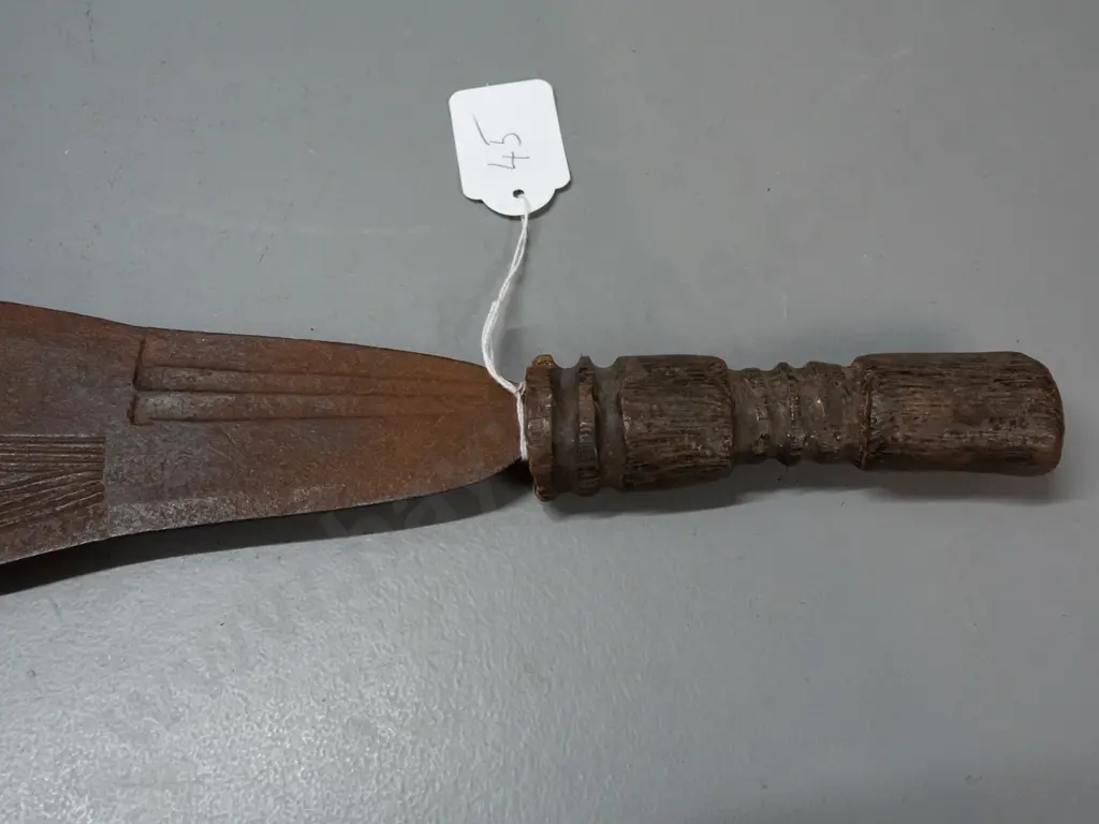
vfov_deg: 44.2
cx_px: 550
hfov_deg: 56.8
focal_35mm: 32
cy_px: 412
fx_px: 1016
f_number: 5.6
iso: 3200
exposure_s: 1/160
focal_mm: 16
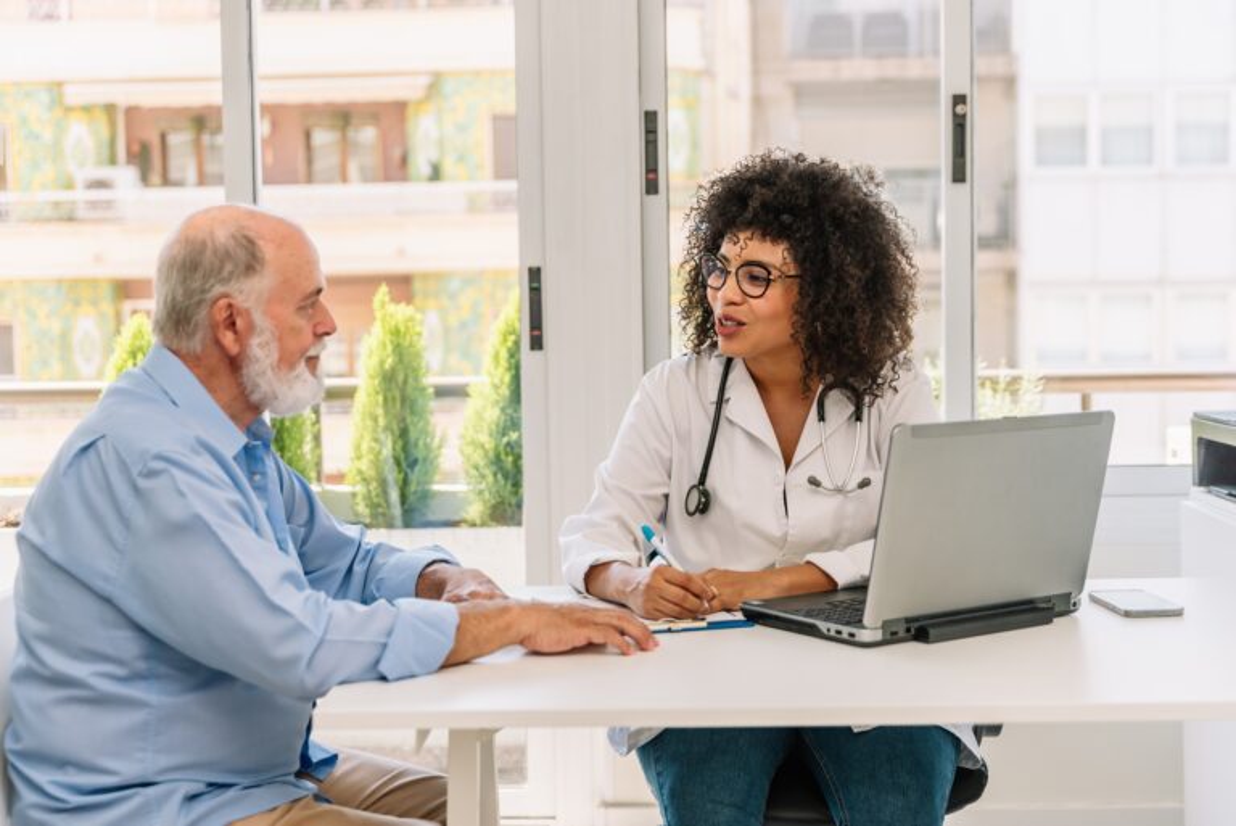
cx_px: 618
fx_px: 1889
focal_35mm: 55
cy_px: 413
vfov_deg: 24.7
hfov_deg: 36.2
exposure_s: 1/640
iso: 250
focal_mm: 55
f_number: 2.8
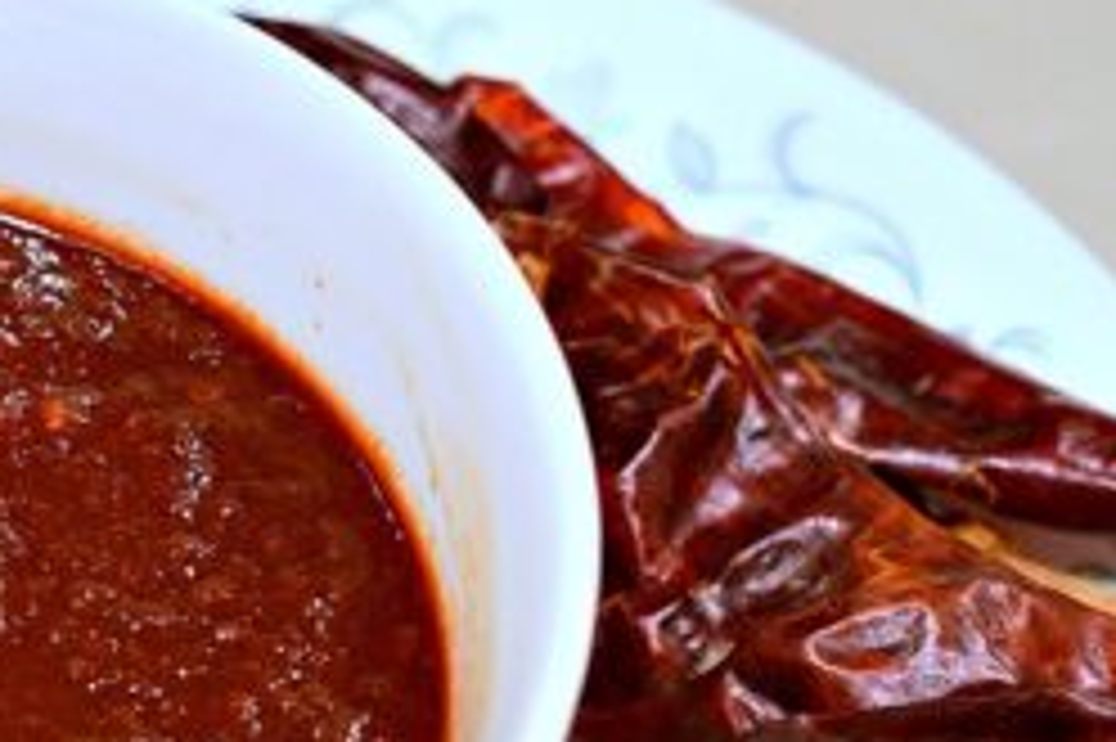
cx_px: 256
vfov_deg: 8.9
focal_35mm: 154
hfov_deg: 13.3
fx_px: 4771
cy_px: 726
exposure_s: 1/60
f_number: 4
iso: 800
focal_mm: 50
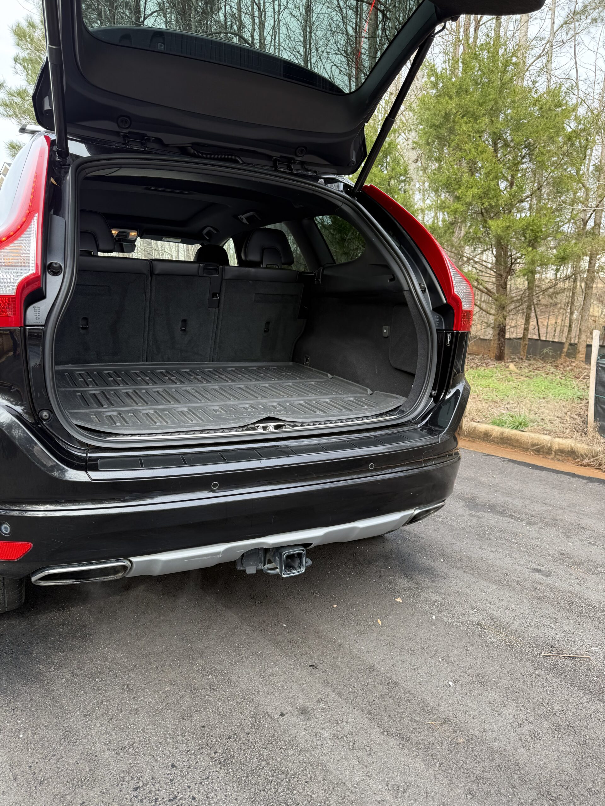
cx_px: 302
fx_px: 559
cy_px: 403
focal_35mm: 24
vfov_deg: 71.6
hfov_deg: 56.8
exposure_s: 1/298
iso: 80
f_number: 1.78
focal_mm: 6.76
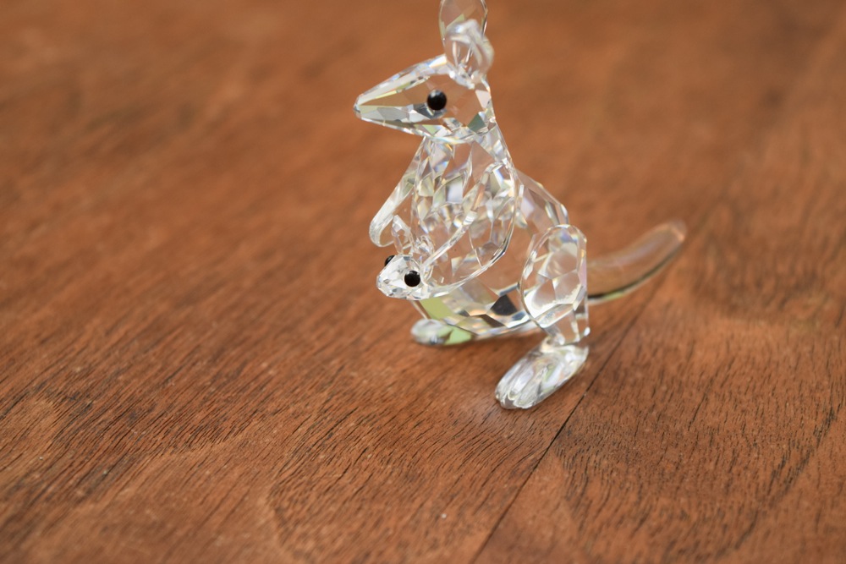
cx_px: 423
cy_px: 282
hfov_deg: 24.6
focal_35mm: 82
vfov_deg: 16.6
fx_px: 1939
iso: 900
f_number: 5.6
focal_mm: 55
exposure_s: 1/60
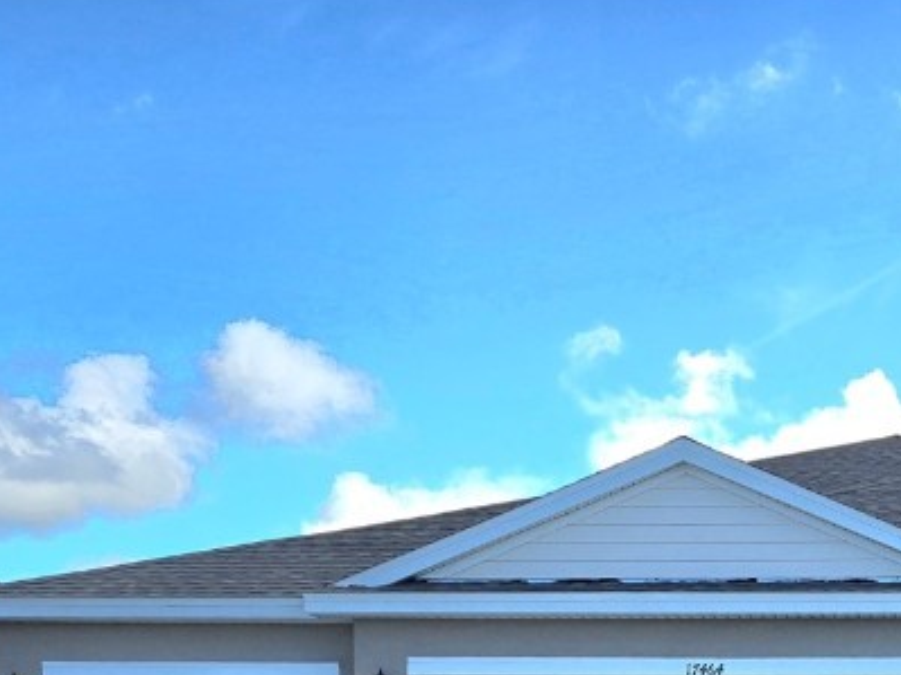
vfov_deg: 22.4
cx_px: 915
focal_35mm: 59
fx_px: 1535
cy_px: 853
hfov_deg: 30.3
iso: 25
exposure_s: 1/1667
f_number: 1.8
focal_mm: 5.4
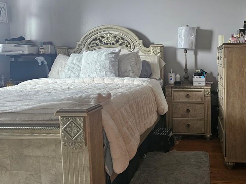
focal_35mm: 34
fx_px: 242
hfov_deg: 52.1
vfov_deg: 41.6
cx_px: 179
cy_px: 75
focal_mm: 6.3
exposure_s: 1/40
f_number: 1.7
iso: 640
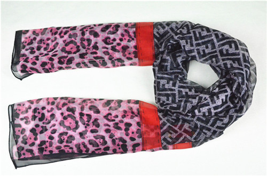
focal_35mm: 40
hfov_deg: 48.1
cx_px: 134
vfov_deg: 32.8
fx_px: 299
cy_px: 88
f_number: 10
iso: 6400
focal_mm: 27
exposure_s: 1/400
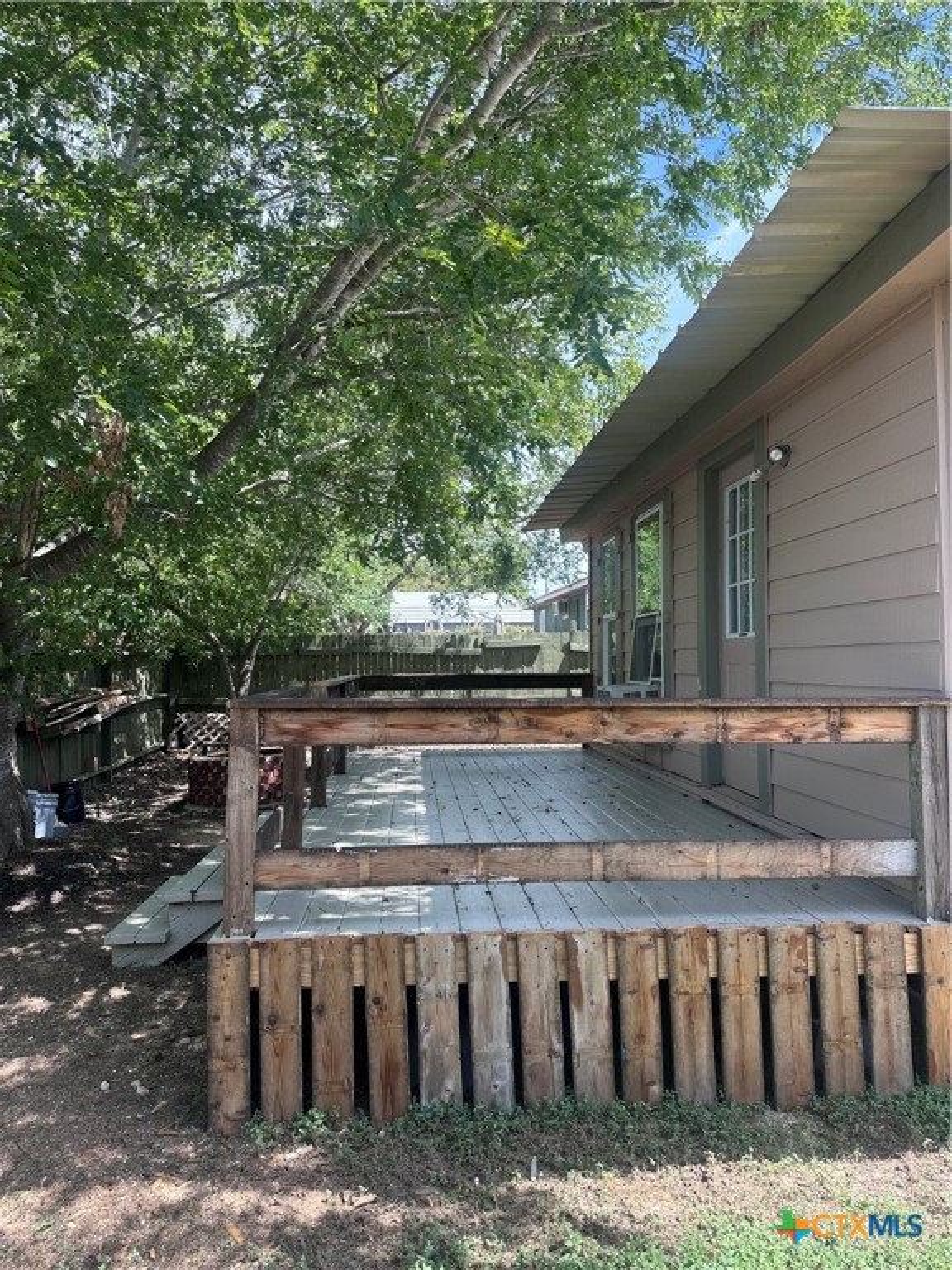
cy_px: 635
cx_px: 476
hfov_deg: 56.8
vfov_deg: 71.6
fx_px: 880
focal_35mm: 24
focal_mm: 6.86
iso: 80
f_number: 1.78
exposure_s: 1/729
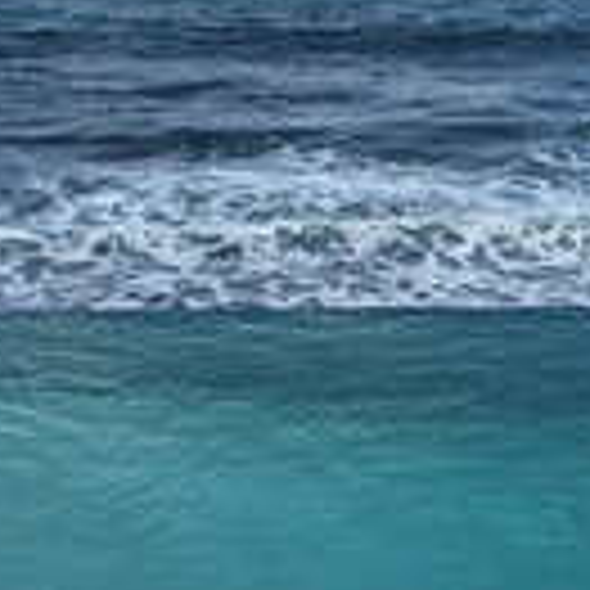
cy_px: 338
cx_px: 507
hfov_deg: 19.4
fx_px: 1697
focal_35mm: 88
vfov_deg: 19.7
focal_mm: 4.15
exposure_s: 1/1508
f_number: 2.2
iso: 25
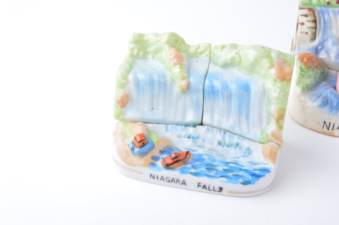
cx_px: 170
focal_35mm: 51
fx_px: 480
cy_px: 112
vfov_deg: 26.4
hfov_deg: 38.9
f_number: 14
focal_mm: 34
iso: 100
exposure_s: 1/25
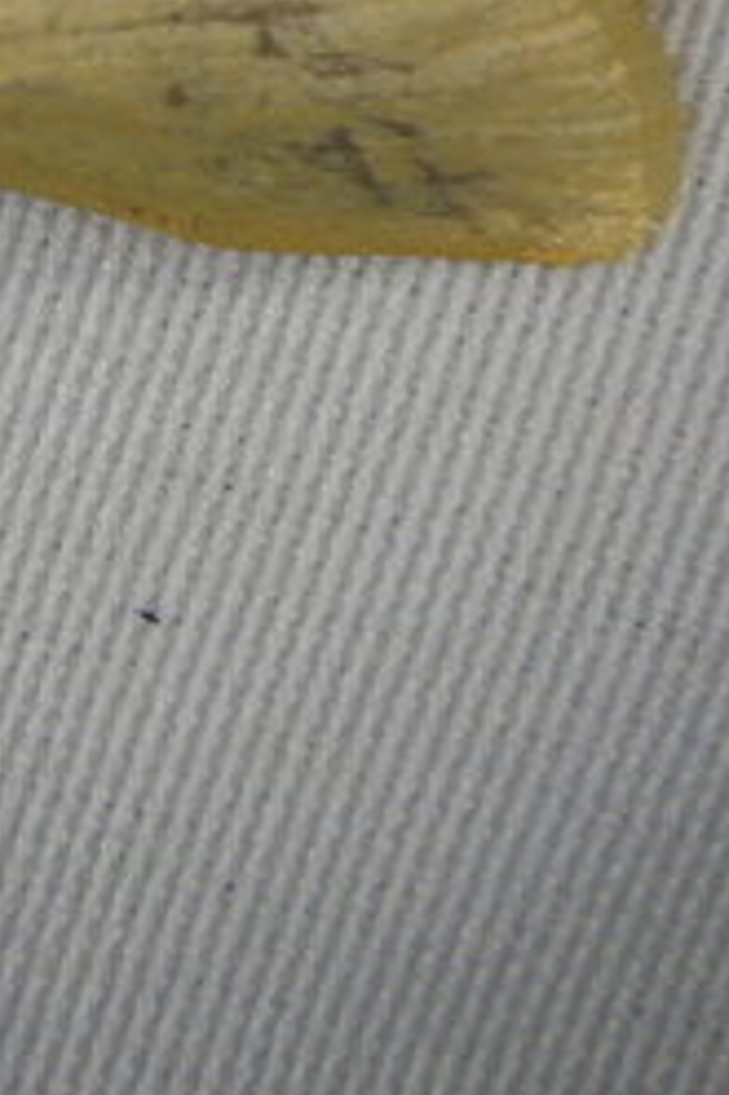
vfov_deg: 17.7
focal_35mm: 113
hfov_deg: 12.0
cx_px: 9
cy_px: 35
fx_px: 3437
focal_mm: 6.1
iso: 125
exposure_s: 1/2000
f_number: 4.6
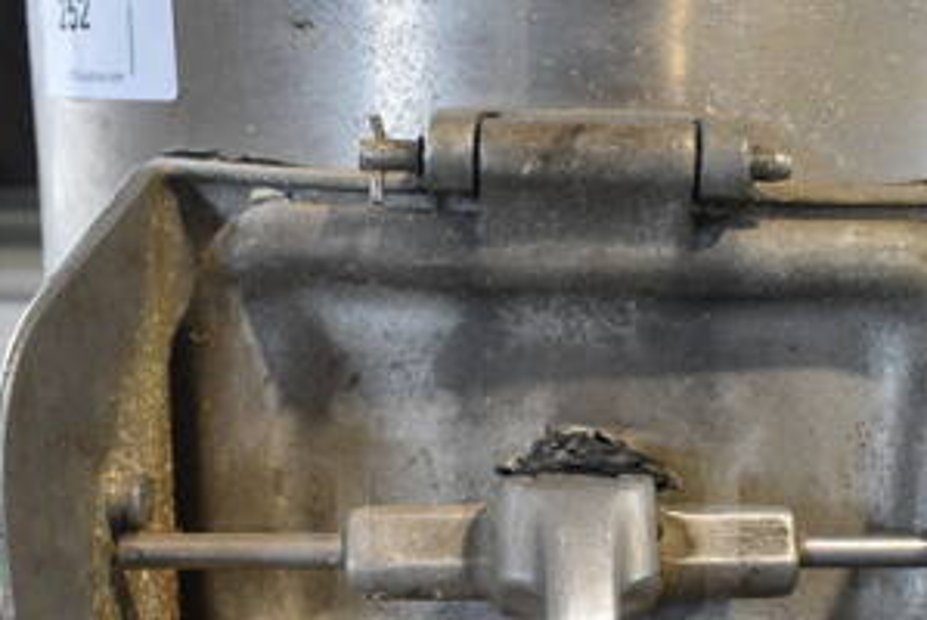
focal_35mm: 55
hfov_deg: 36.1
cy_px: 533
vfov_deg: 24.1
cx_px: 539
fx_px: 1418
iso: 1250
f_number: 3.5
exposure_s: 1/125
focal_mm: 18
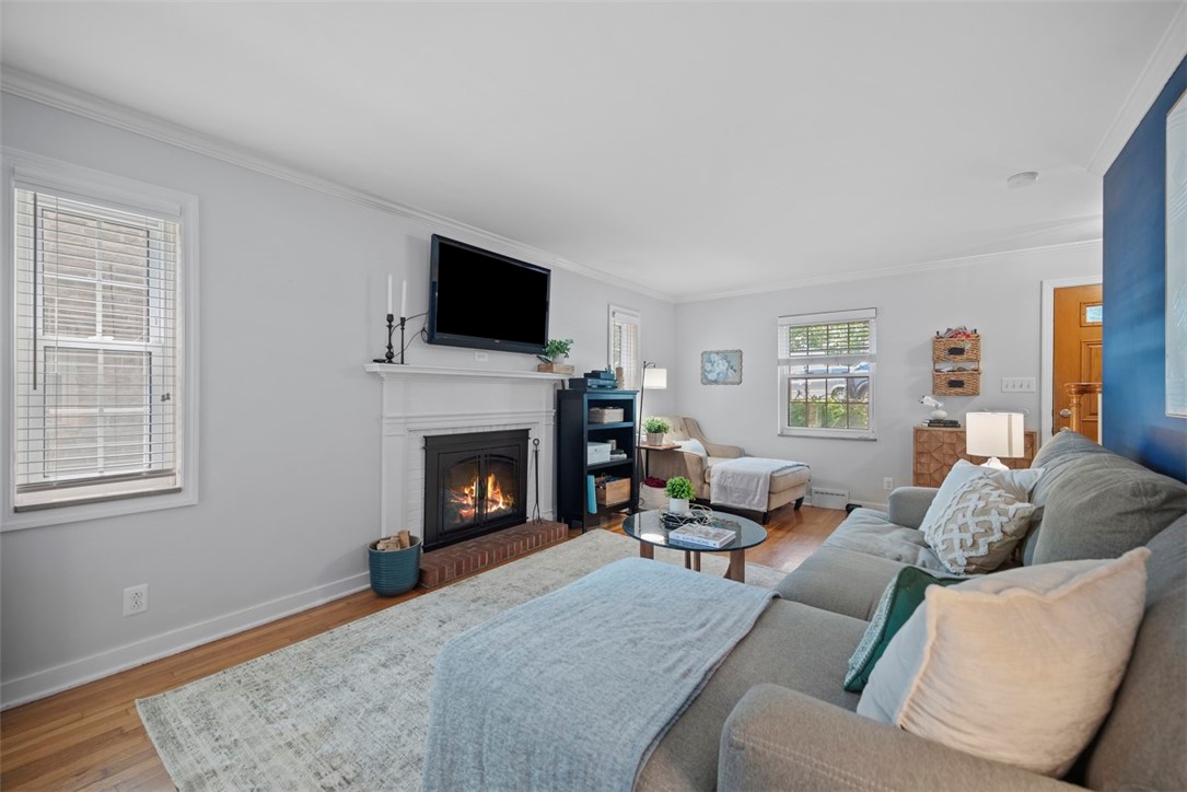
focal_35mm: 14
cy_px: 396
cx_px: 594
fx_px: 462
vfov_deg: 81.2
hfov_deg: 104.2
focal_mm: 14
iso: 400
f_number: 4
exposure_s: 1/4
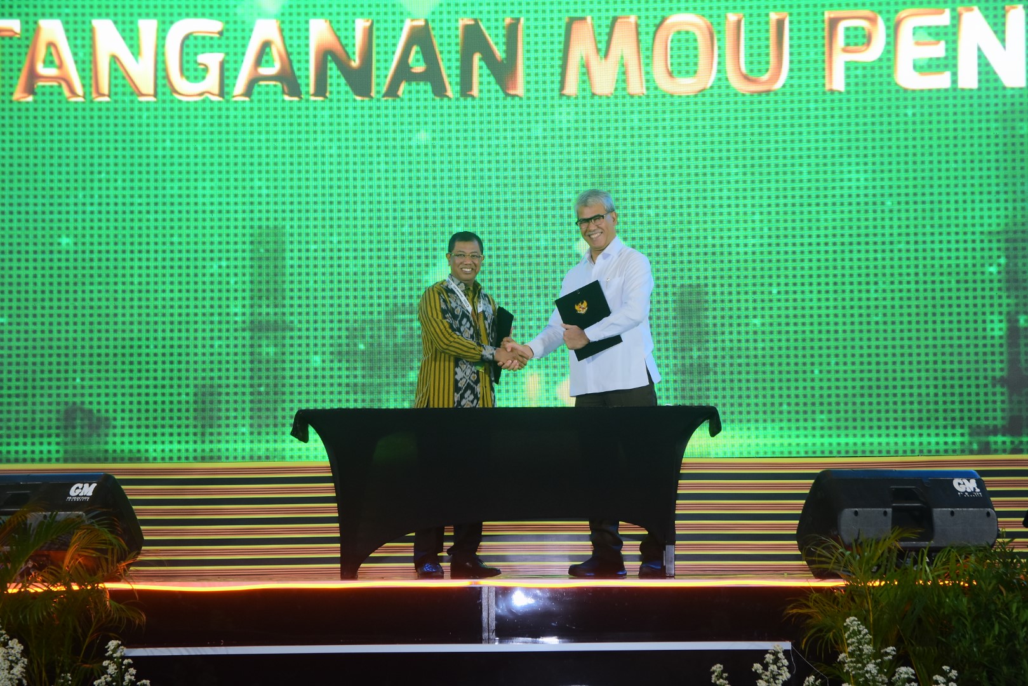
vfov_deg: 19.7
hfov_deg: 29.2
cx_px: 514
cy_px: 343
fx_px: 1971
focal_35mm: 69
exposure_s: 1/160
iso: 640
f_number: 4.5
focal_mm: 46
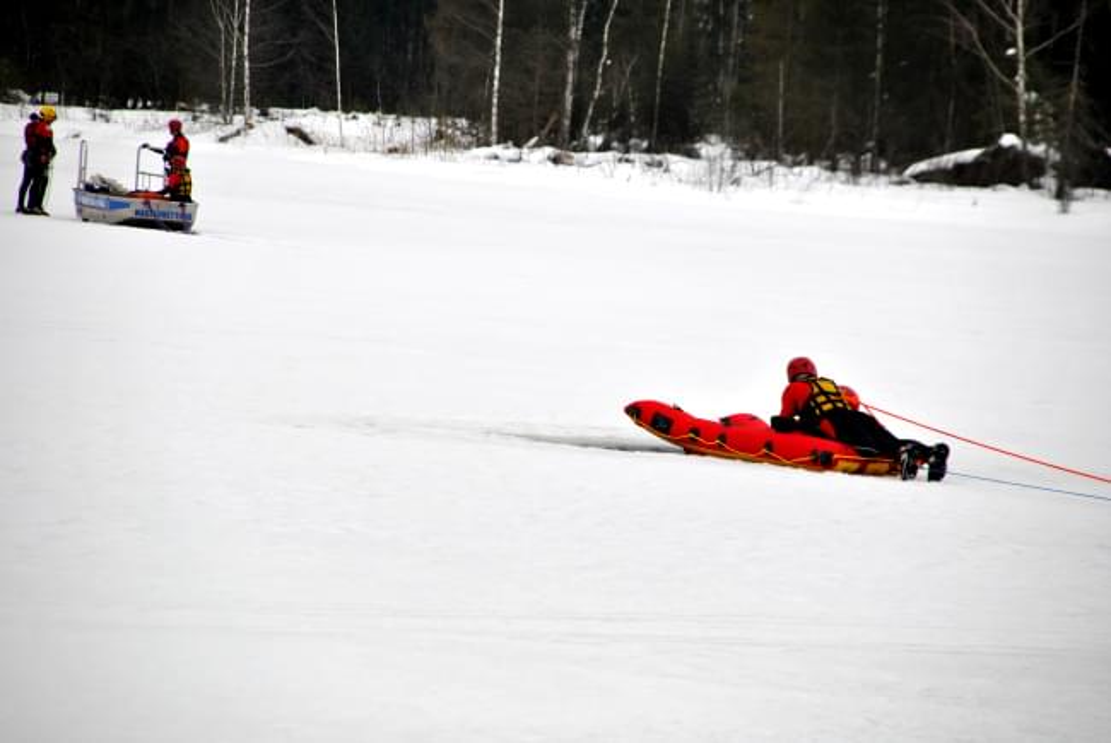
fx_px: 8573
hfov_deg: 7.4
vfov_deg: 5.0
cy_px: 372
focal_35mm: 278
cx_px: 556
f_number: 6
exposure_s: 1/1000
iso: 200
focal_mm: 185
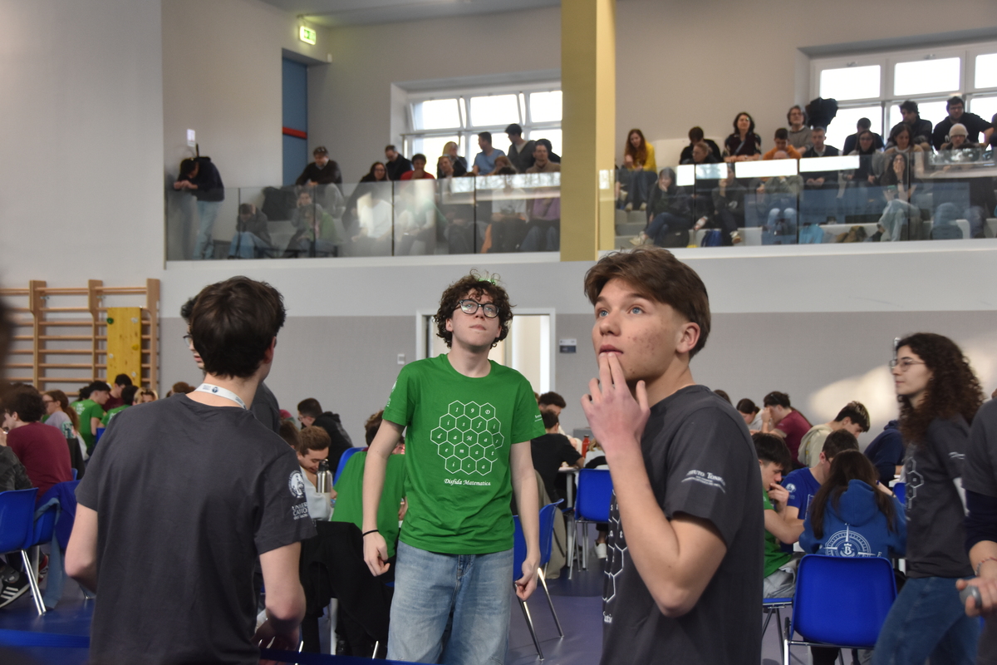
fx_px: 1454
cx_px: 498
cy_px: 332
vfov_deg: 25.8
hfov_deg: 37.9
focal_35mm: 52
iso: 800
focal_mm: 35
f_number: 5
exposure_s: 1/100
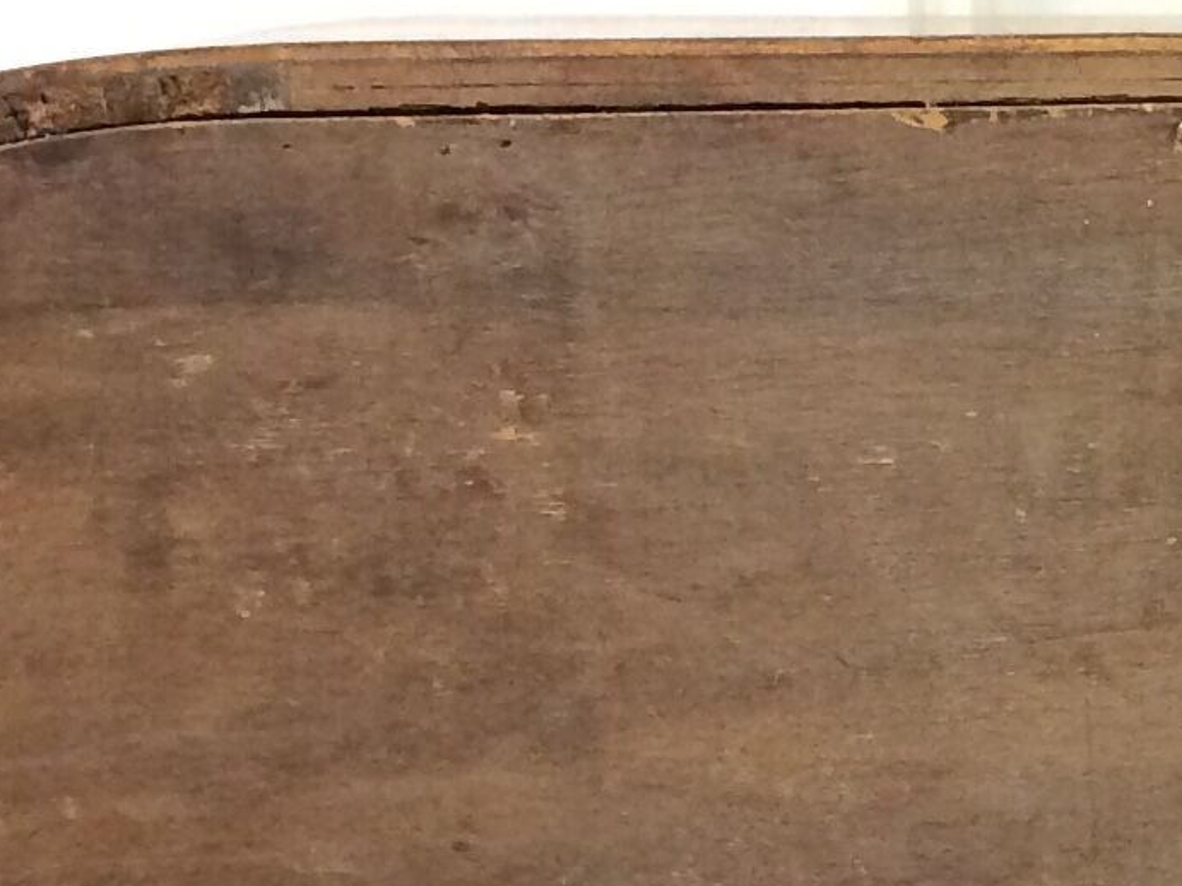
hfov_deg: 14.1
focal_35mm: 137
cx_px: 1329
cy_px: 1373
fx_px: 4677
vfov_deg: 10.4
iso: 160
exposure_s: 1/33
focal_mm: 4.15
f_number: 2.2
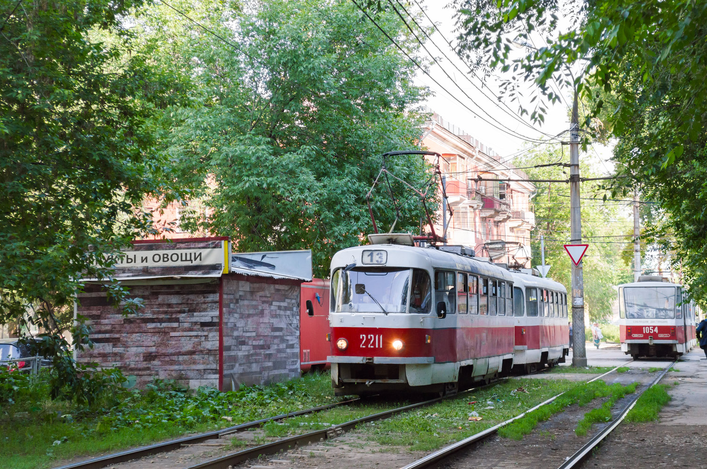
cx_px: 354
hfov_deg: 29.9
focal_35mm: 68
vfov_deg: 20.1
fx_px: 1323
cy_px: 234
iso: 500
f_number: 5.3
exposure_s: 1/500
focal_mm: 45
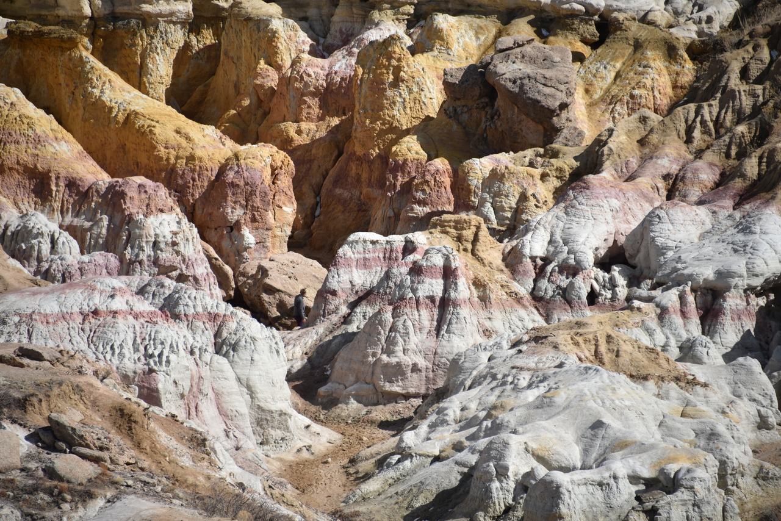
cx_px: 390
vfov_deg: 4.6
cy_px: 260
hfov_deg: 6.9
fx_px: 6509
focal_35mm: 300
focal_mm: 300
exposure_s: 1/640
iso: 100
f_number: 6.3
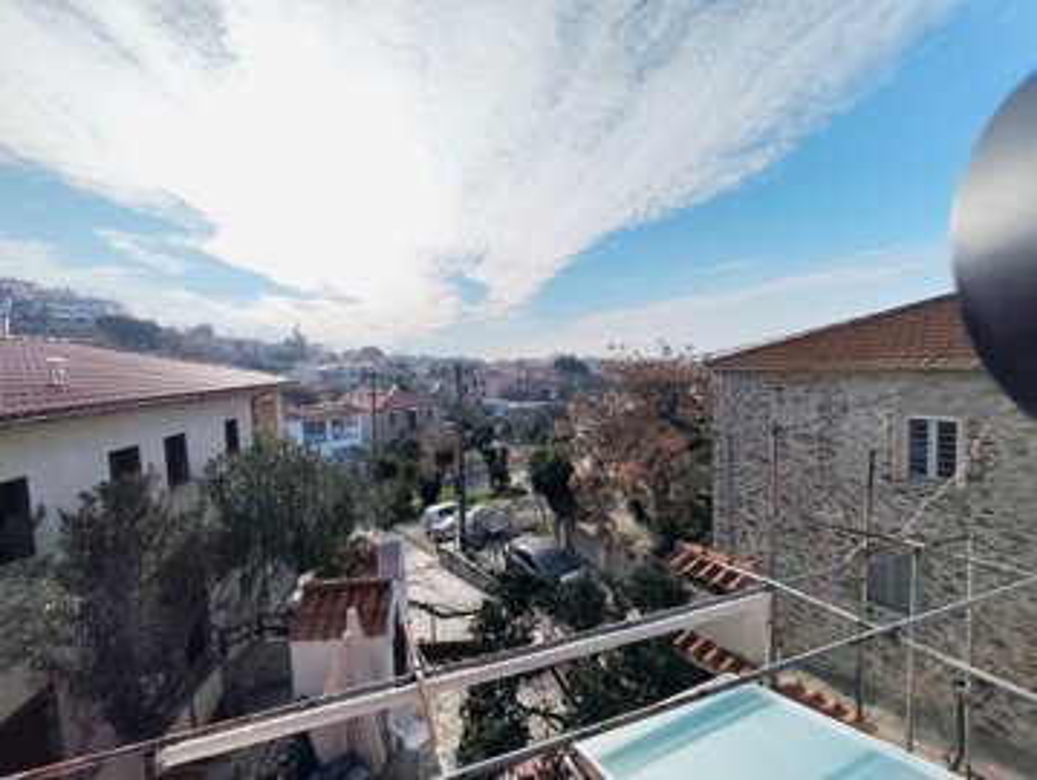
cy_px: 390
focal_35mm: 15
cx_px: 518
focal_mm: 1.65
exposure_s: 1/4501
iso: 50
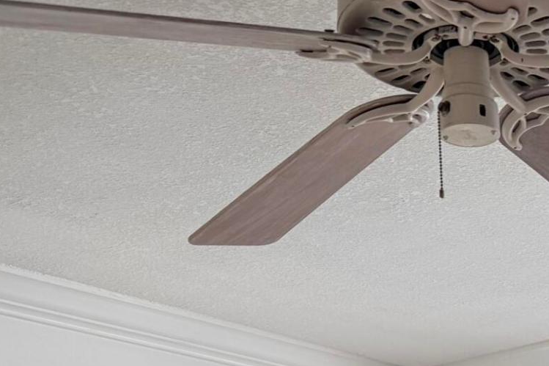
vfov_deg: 12.3
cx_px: 675
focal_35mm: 96
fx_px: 1464
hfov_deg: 19.8
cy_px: 779
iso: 100
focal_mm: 6.86
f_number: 1.78
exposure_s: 1/120
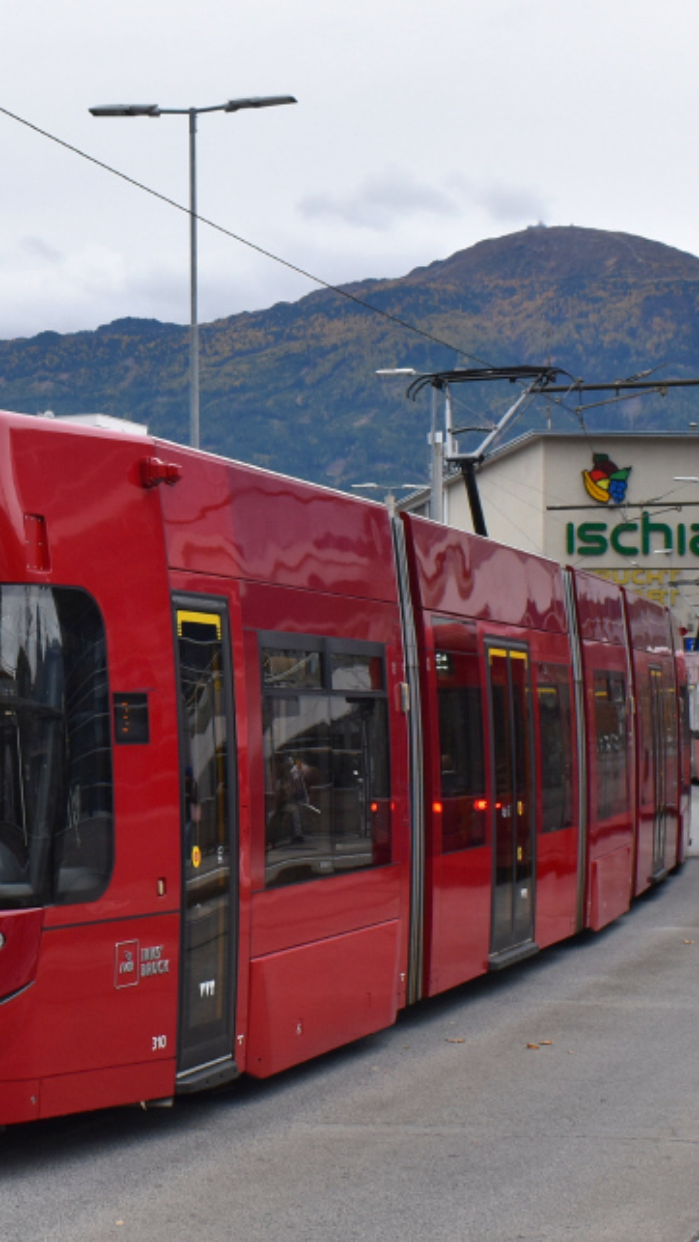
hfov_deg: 16.4
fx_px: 2406
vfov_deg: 28.9
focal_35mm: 73
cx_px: 102
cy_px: 662
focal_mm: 23
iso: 280
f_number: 8
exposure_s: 1/250
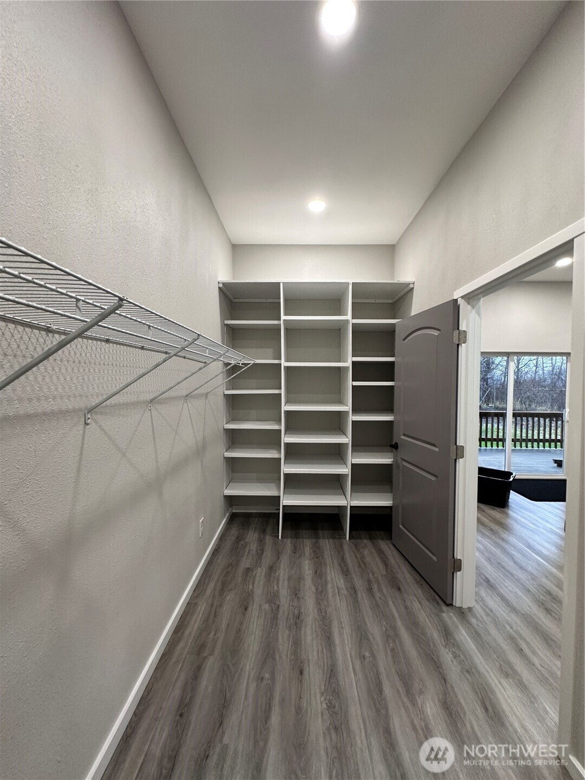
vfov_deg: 102.1
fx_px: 315
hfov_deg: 85.7
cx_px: 292
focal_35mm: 14
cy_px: 390
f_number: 2.2
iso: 160
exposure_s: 1/60
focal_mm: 2.22
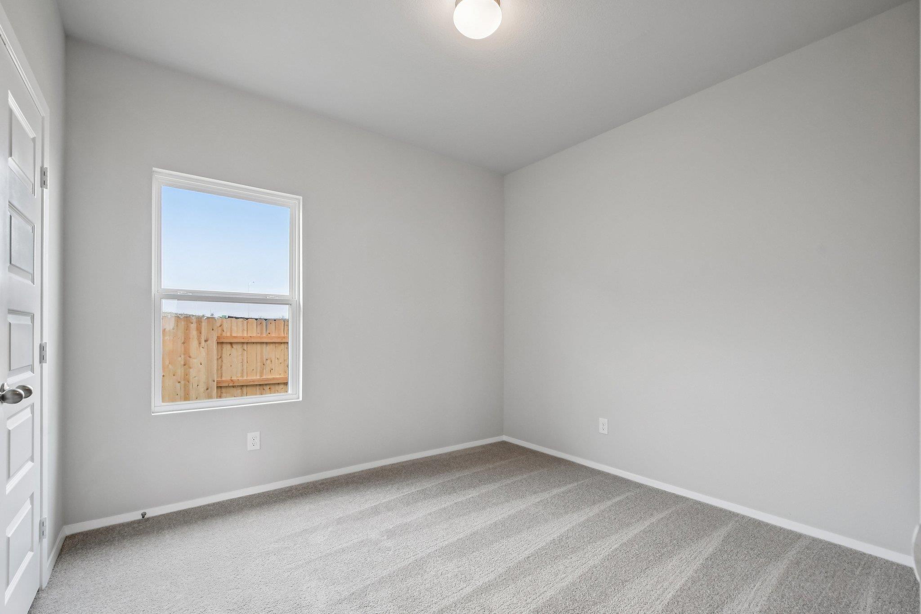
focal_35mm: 15
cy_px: 307
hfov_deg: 100.4
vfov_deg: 77.3
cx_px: 460
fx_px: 384
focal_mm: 10
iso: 400
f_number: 8
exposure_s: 1/80
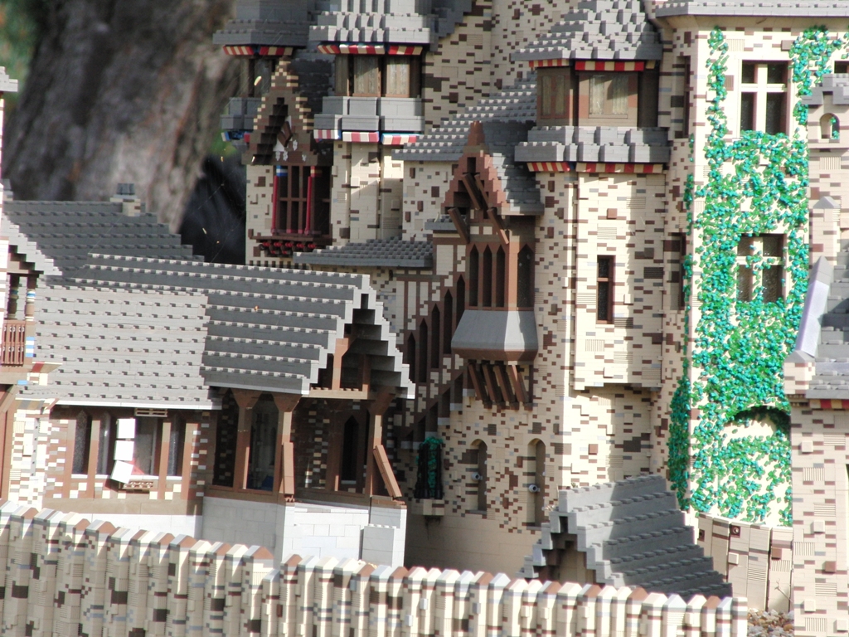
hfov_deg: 5.9
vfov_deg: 4.4
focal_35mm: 338
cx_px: 424
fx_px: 8290
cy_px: 318
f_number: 4.6
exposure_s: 1/640
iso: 200
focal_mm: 59.8
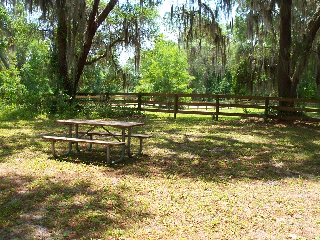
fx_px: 370
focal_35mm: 40
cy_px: 120
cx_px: 160
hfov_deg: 46.8
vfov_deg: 36.0
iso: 64
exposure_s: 1/250
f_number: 3.1
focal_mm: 7.2
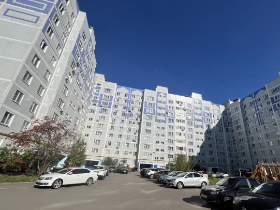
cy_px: 121
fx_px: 121
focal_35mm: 15
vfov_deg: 81.2
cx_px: 156
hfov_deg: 97.7
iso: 32
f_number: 1.8
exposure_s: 1/5525
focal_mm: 1.57
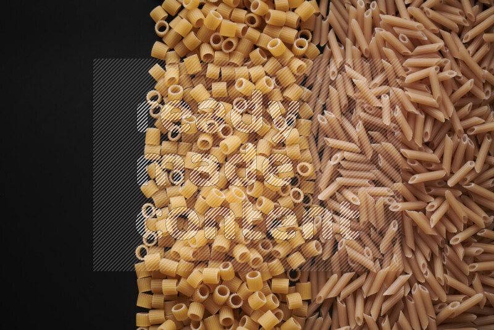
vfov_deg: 27.0
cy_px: 165
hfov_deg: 39.6
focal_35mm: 50
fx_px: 686
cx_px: 247
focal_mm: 50
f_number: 8
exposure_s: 1/100
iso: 160
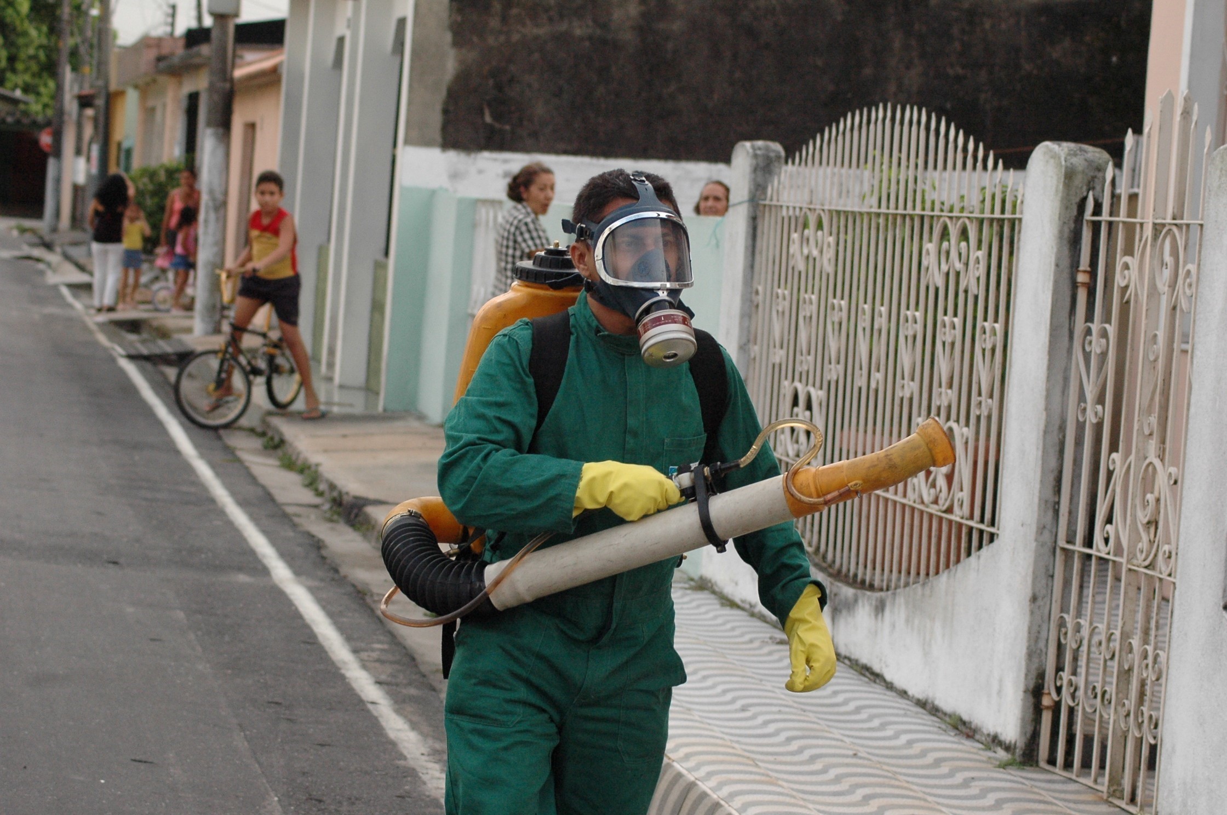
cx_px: 614
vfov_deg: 13.0
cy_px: 408
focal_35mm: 105
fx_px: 3575
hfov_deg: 19.5
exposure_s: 1/160
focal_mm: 70
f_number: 6.3
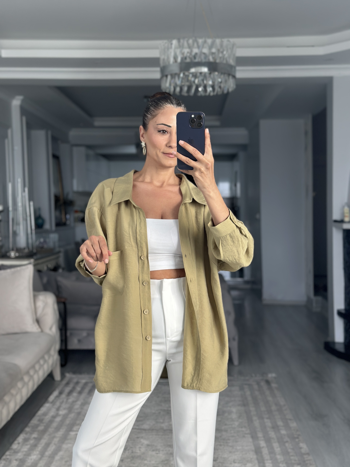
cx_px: 175
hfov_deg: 30.3
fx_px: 647
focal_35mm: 48
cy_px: 234
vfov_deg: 39.7
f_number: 1.78
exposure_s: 1/156
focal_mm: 6.86
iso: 125
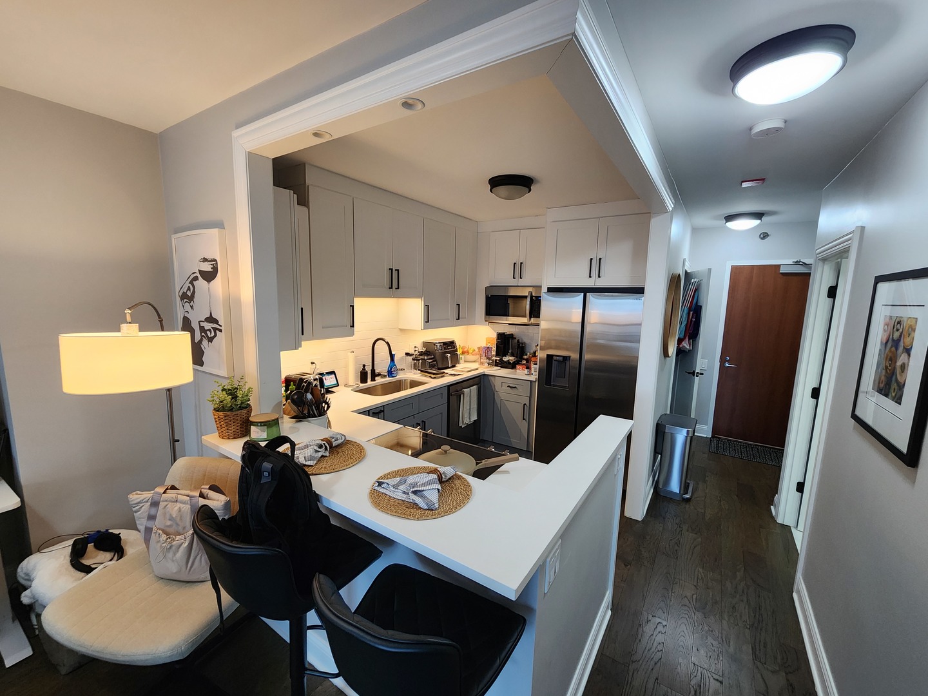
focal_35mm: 13
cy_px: 348
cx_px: 464
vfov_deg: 89.9
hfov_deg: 106.2
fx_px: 349
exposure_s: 1/60
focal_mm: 2.2
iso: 250
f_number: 2.2
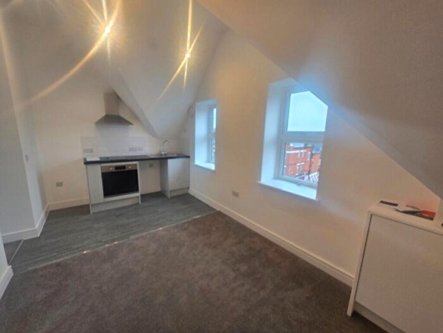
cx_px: 222
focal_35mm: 13
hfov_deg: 106.2
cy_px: 166
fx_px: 166
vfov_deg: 89.9
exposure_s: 1/50
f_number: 2.2
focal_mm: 2.2
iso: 50
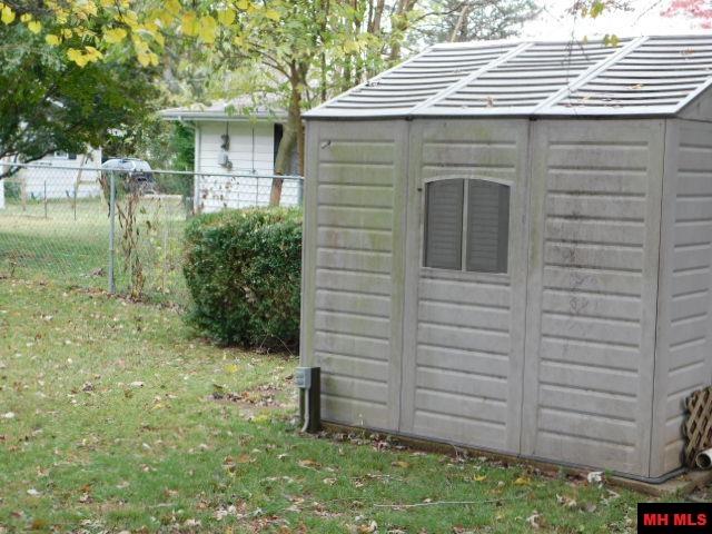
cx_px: 356
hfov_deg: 32.7
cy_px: 267
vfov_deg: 24.8
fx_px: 1214
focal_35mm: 59
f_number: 4
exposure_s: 1/30
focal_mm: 10.4
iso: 125
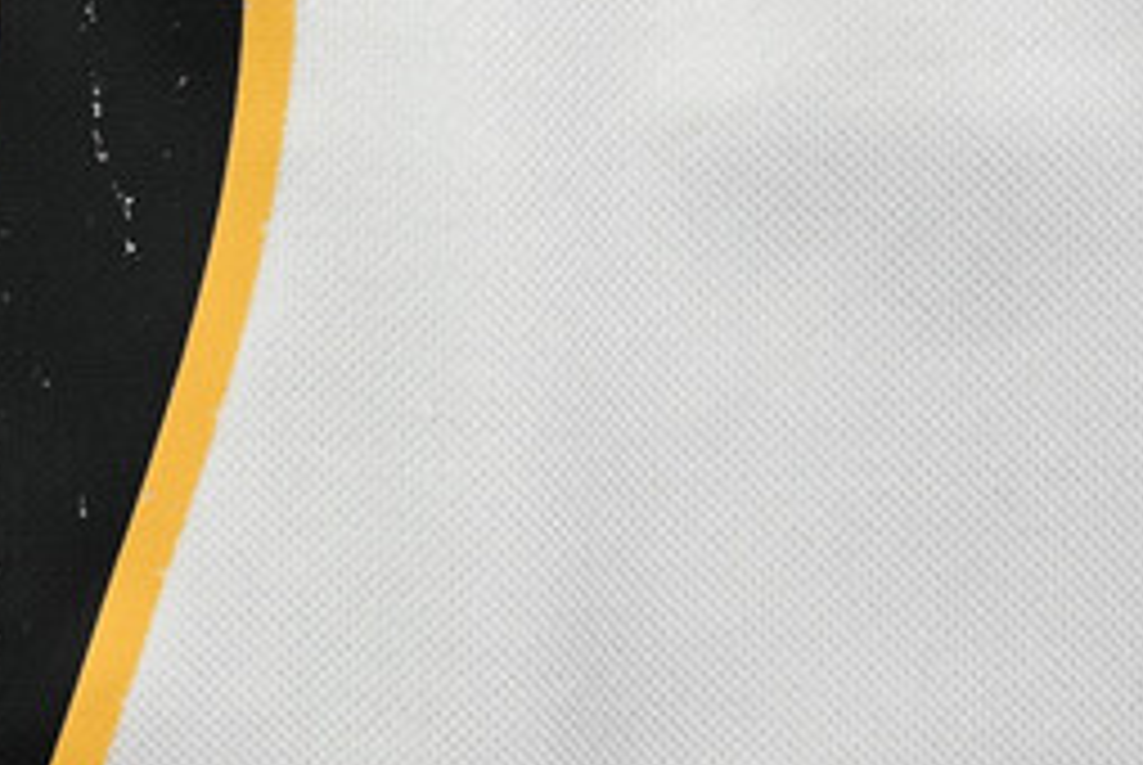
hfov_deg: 15.1
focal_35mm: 130
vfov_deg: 10.5
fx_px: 4132
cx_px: -268
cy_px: 126
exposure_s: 1/125
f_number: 4.8
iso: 200
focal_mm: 33
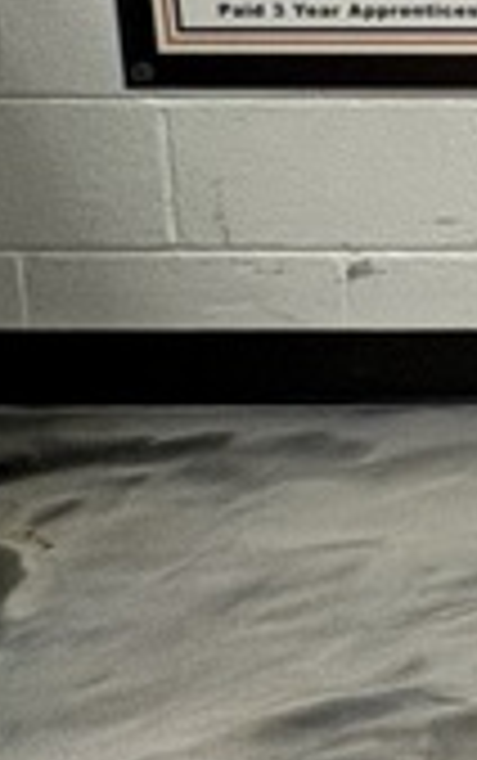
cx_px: 2160
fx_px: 1867
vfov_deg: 19.2
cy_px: -477
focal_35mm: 90
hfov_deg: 7.1
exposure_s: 1/60
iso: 160
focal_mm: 2.22
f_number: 2.2
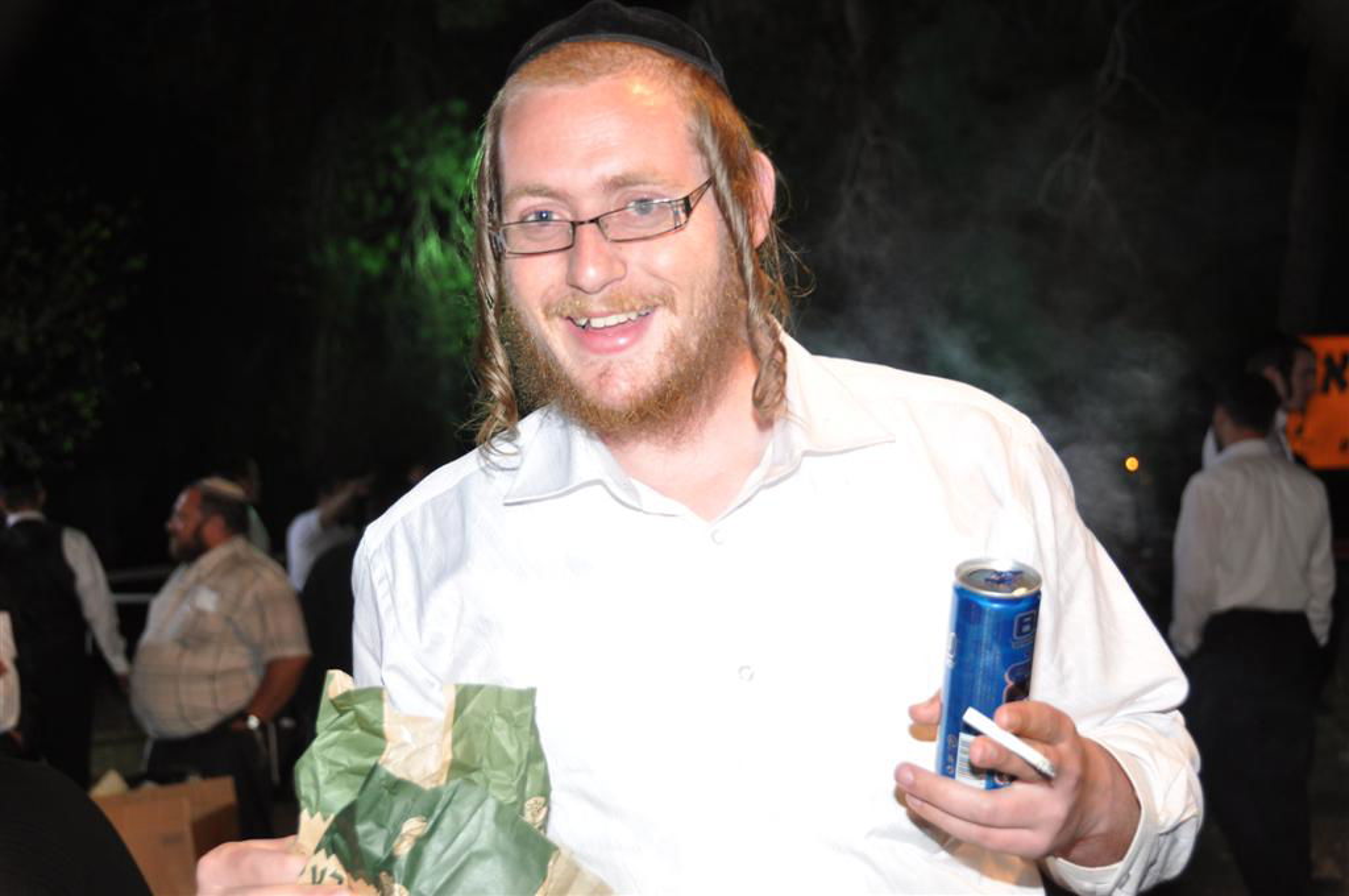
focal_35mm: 63
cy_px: 448
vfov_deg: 21.5
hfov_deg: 31.9
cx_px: 674
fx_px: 2358
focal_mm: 42
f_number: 5.6
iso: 400
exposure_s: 1/50
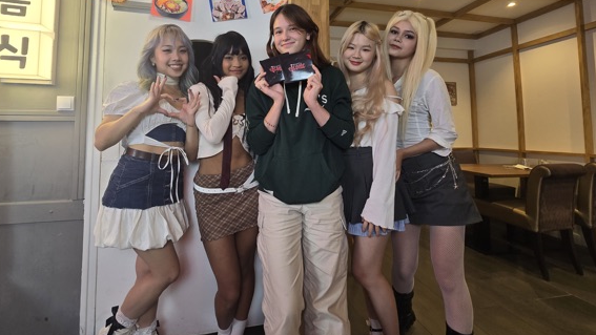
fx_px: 237
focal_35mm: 15
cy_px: 124
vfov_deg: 69.3
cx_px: 283
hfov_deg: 102.9
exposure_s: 1/50
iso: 100
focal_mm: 2.2
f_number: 2.2
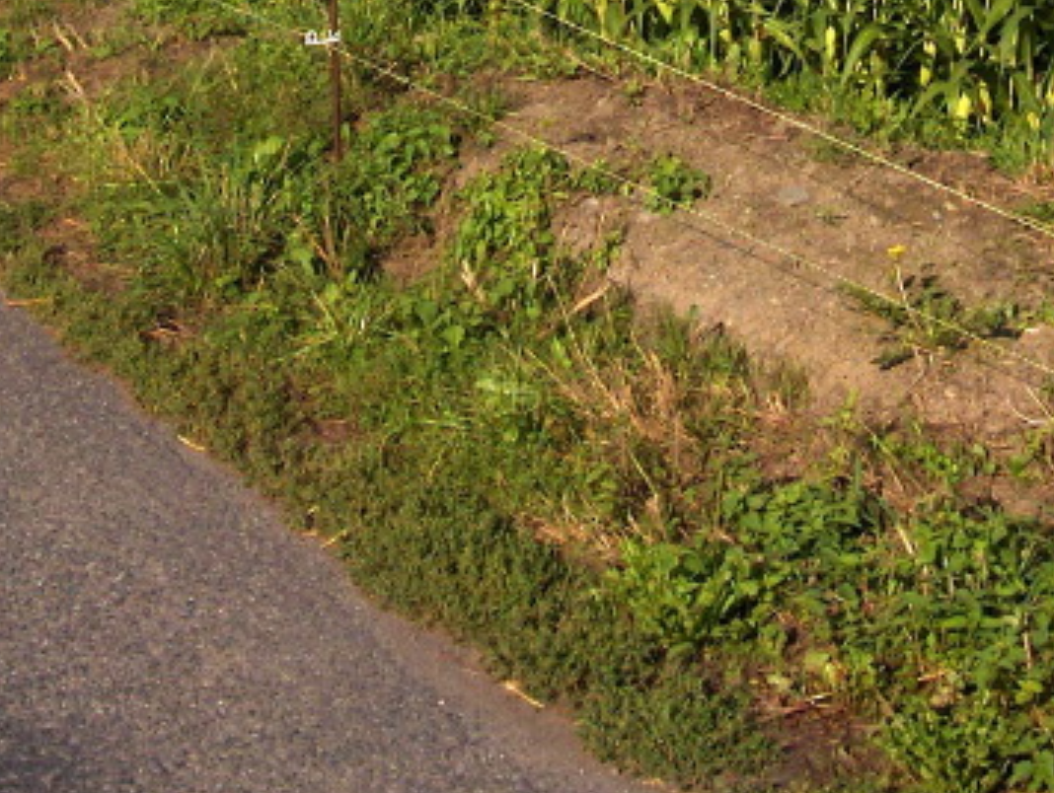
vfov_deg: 13.1
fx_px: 3323
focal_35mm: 109
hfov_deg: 18.0
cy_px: -260
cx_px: 617
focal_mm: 8
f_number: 4.8
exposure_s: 1/621
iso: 100
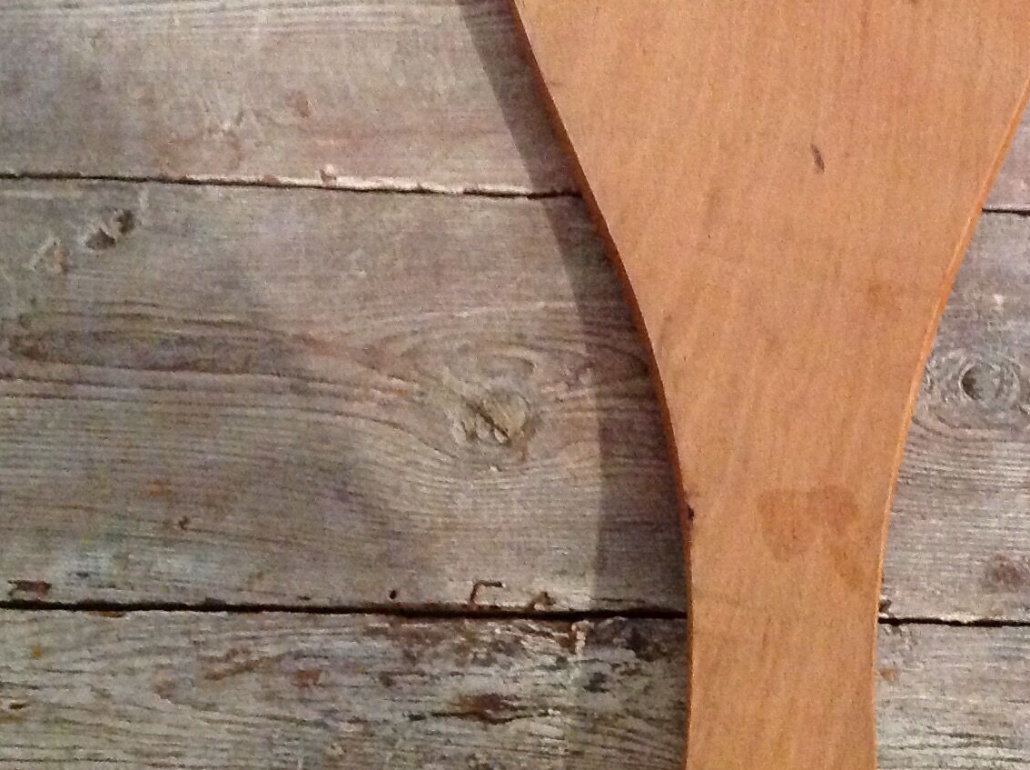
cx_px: 902
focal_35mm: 80
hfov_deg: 23.9
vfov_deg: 18.4
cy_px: 325
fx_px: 2377
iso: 640
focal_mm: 4.28
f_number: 2.4
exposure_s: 1/17
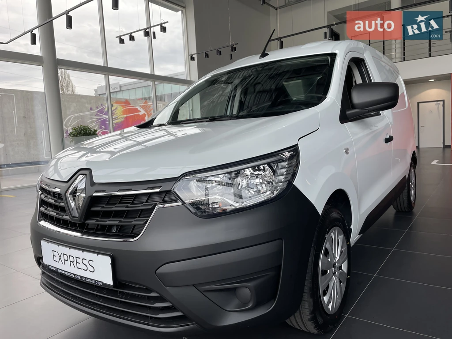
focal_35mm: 26
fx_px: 339
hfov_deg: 67.3
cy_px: 170
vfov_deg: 53.1
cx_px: 226
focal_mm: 4.2
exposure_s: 1/368
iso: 32
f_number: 1.6
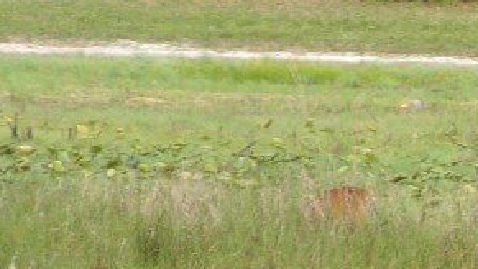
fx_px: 6898
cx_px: 654
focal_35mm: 544
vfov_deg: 2.2
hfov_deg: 4.0
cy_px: 194
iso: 80
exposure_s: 1/85
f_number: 6.3
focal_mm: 25.5
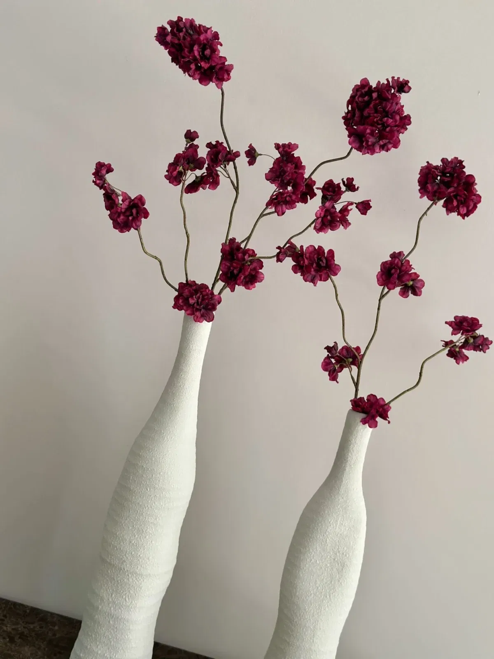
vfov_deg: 39.7
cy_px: 330
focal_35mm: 48
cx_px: 247
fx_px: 913
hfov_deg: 30.3
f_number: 1.78
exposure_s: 1/143
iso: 125
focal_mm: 6.86
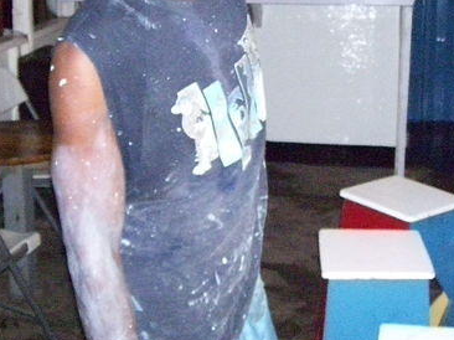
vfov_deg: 22.8
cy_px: 48
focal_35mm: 63
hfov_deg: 30.6
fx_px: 826
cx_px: 290
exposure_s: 1/60
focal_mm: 6
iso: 1250
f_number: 2.7
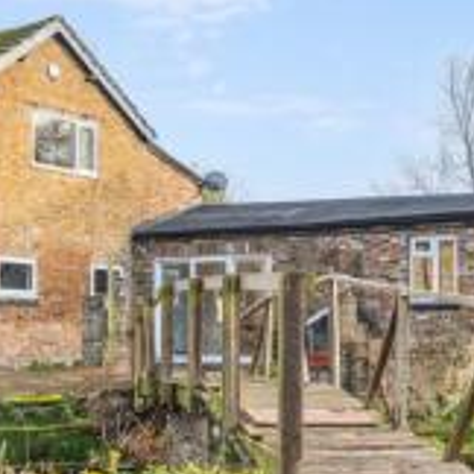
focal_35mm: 75
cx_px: 336
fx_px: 1162
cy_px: 268
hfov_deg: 22.9
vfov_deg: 23.0
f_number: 7.1
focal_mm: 30
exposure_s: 1/320
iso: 640
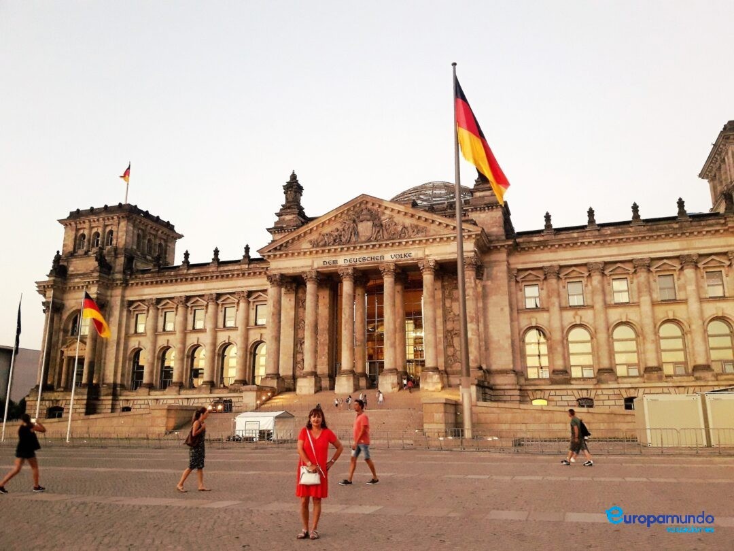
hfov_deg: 63.4
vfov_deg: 49.7
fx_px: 594
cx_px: 367
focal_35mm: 28
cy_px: 276
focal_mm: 3.7
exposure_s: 1/30
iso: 200
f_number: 1.9
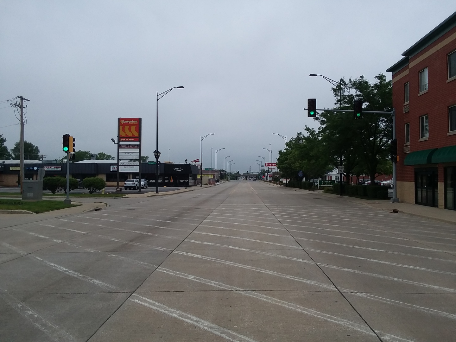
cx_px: 228
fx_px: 382
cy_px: 171
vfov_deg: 48.2
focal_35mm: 29
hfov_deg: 61.7
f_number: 1.9
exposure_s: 1/3140
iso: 40
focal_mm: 2.47
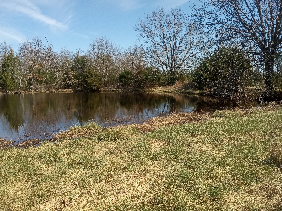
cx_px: 141
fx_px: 228
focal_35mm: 28
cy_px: 106
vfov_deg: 49.7
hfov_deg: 63.4
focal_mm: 3.71
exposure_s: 1/876
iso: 104
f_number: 2.2
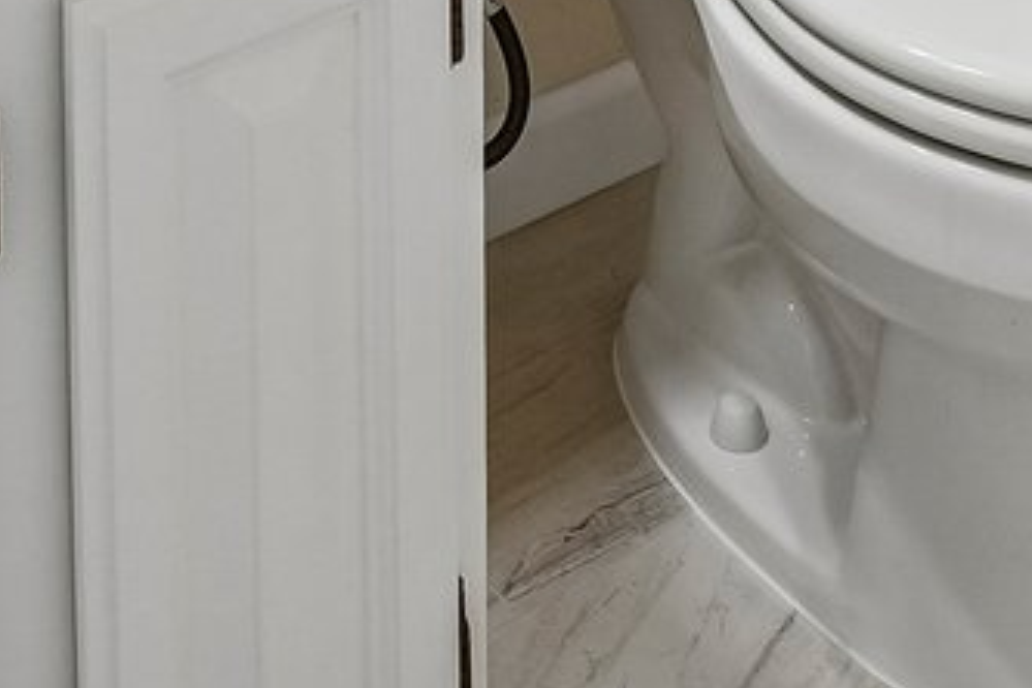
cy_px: -1402
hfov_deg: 23.6
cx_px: 536
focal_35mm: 86
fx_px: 2465
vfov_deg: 10.7
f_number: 8
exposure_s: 1/30
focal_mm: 14
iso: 640
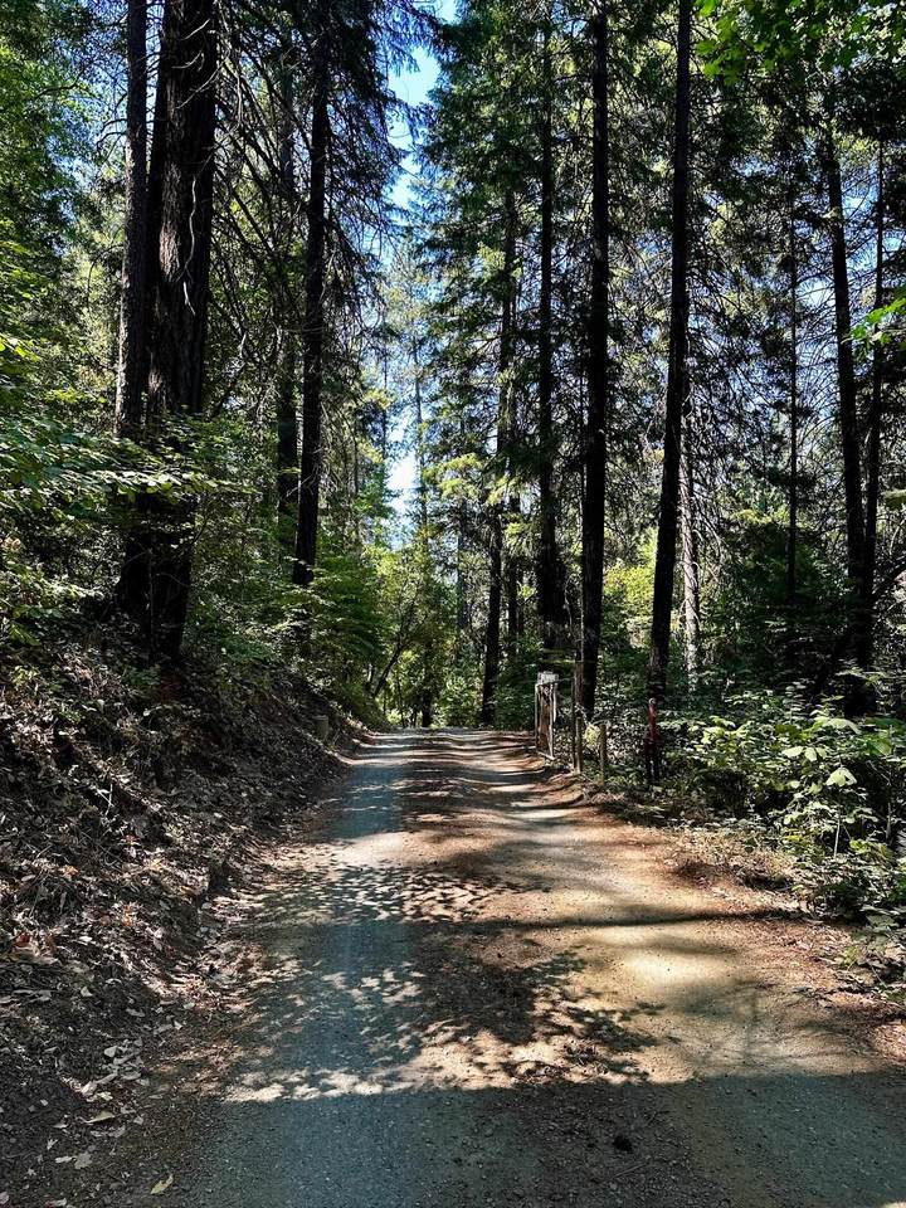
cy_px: 604
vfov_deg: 71.6
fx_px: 838
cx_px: 453
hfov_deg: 56.8
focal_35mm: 24
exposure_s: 1/241
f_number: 1.78
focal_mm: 6.86
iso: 64
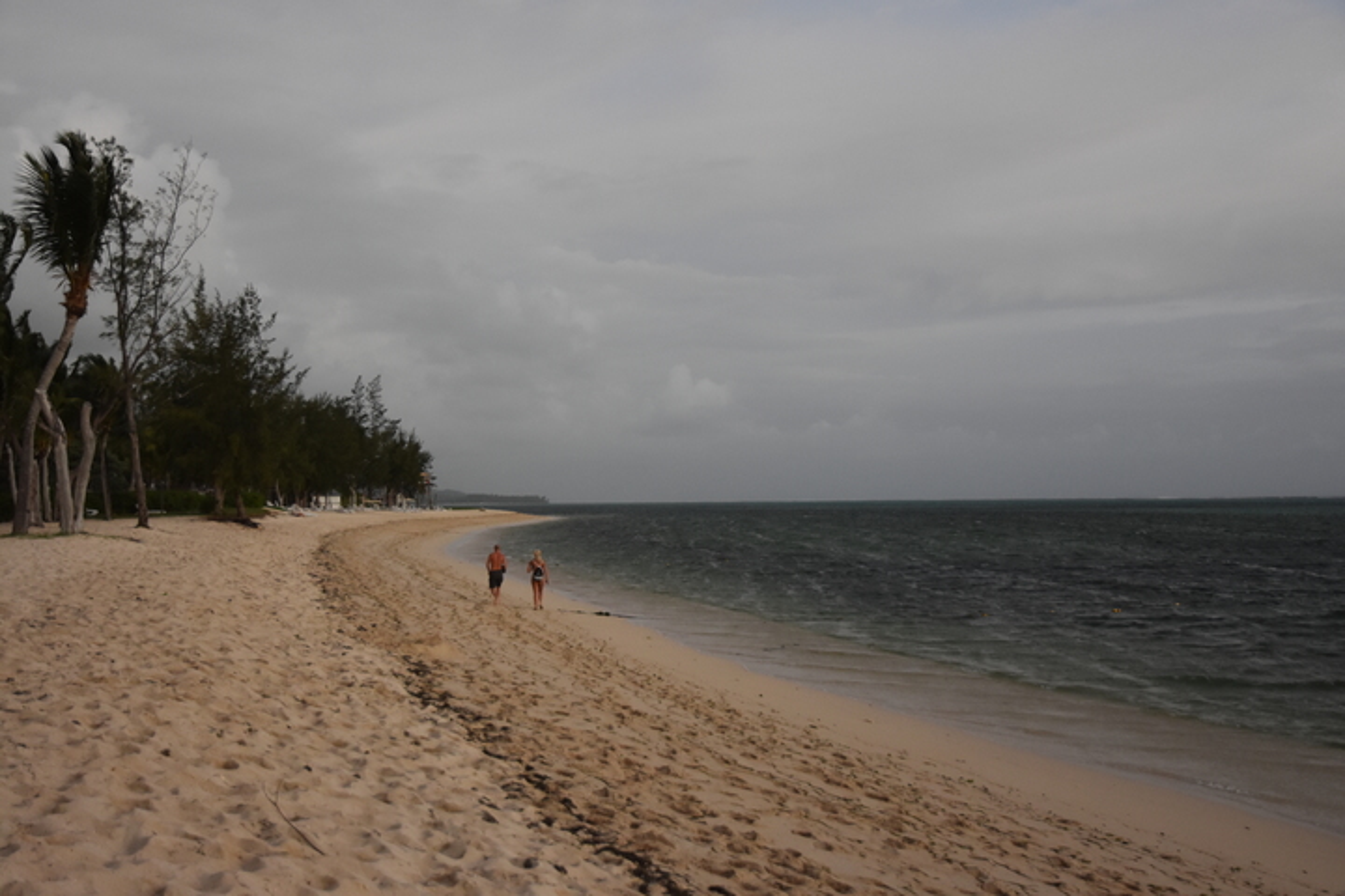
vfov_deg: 36.9
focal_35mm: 36
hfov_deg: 53.1
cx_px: 672
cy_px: 448
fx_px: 1345
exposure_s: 1/60
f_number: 4
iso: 1100
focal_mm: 24
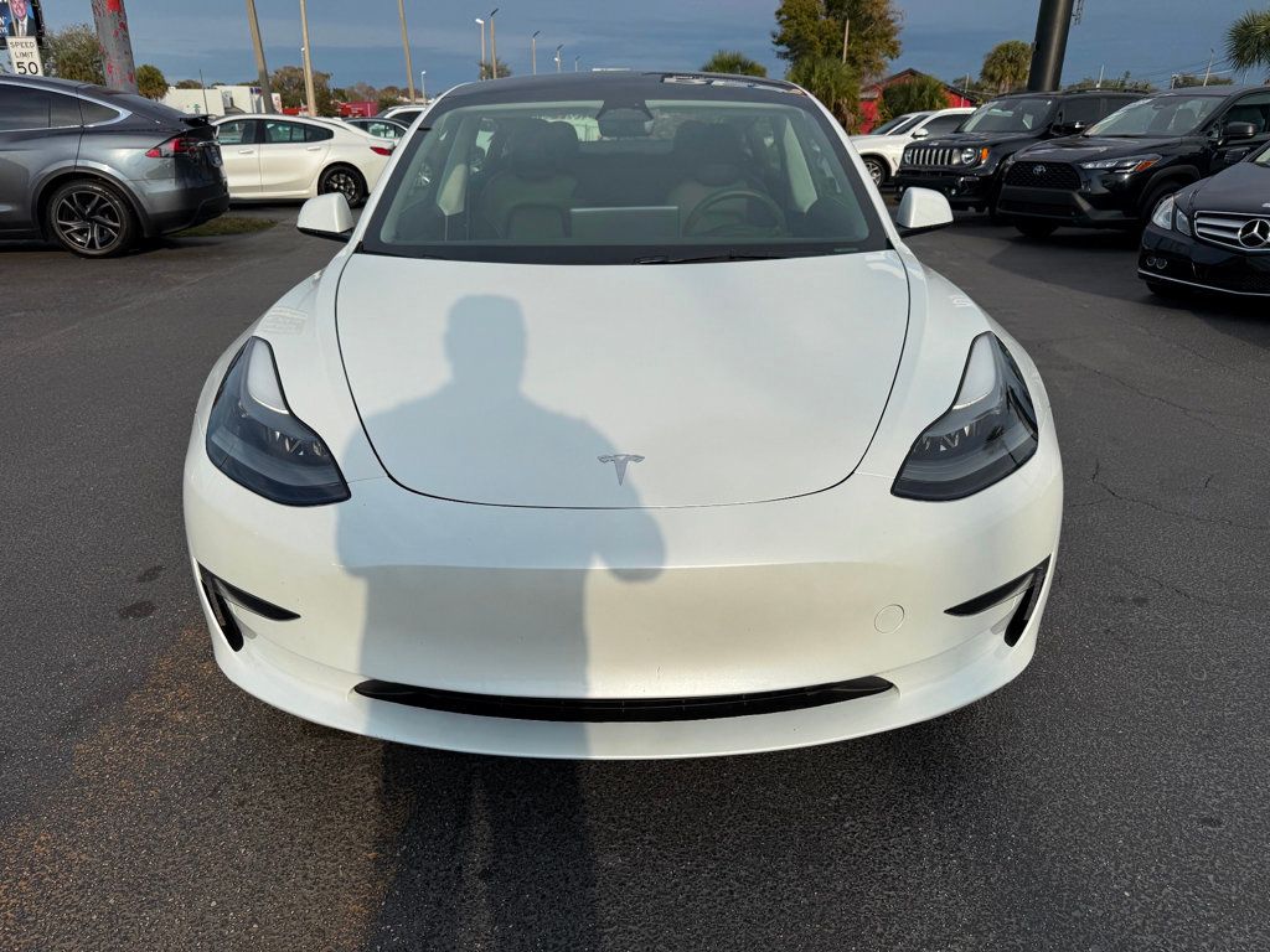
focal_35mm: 24
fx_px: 881
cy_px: 476
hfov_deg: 71.6
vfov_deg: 56.8
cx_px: 635
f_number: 1.78
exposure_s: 1/9091
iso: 80
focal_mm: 6.76
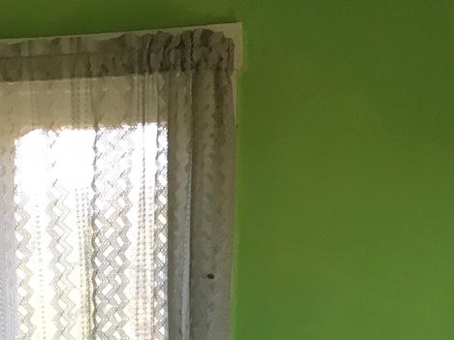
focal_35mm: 125
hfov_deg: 15.5
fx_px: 1639
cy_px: 616
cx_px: -1
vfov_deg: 11.1
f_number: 2.2
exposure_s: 1/30
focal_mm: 4.15
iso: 25
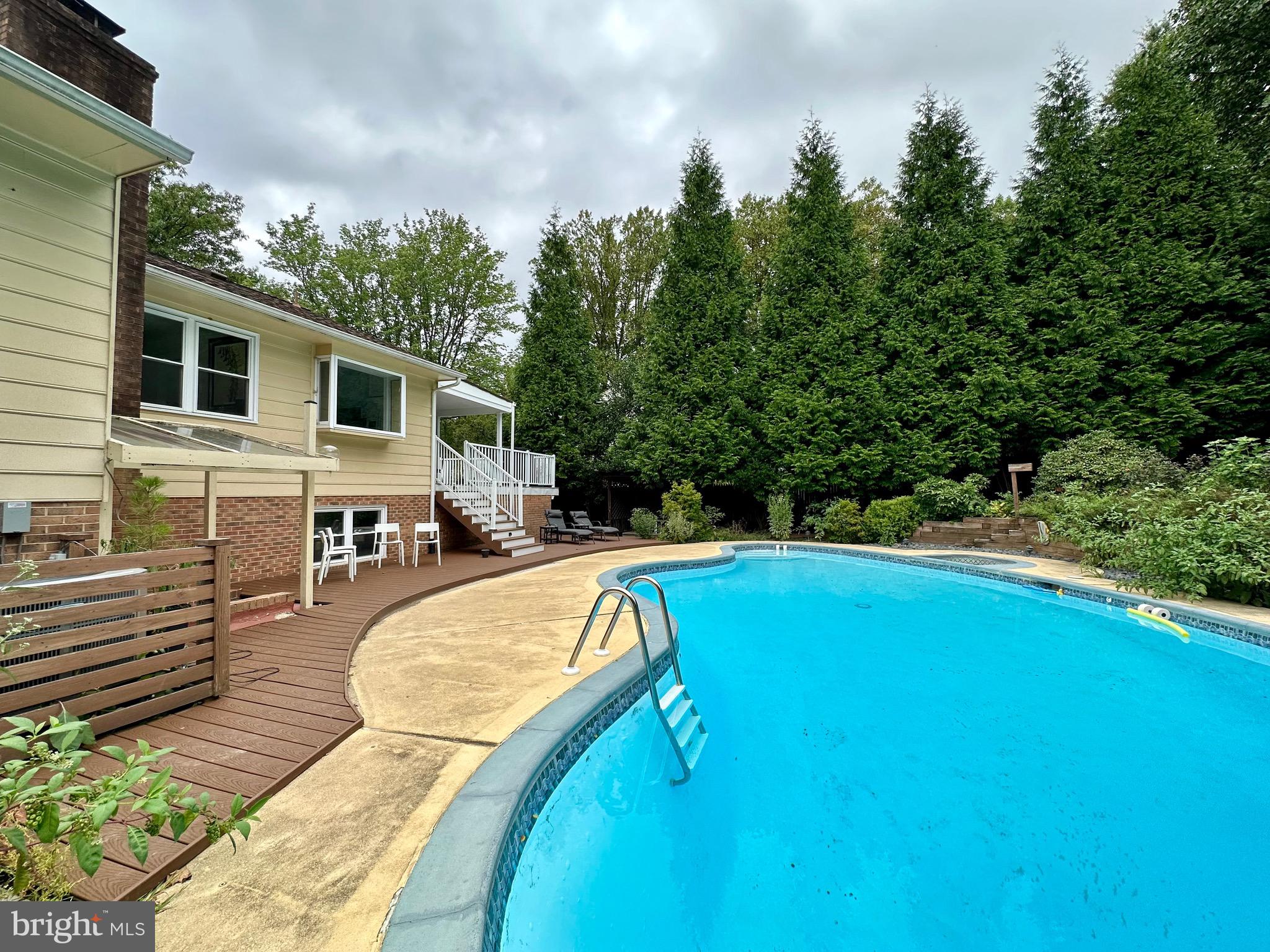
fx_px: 514
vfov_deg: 85.7
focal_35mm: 14
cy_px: 476
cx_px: 635
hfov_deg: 102.1
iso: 40
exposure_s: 1/388
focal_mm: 2.22
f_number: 2.2
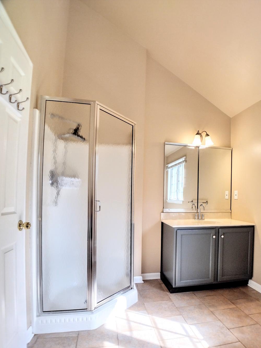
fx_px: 312
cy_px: 199
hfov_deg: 45.3
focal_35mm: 31
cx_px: 146
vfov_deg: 58.1
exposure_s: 1/177
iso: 100
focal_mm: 4.71
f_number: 1.7
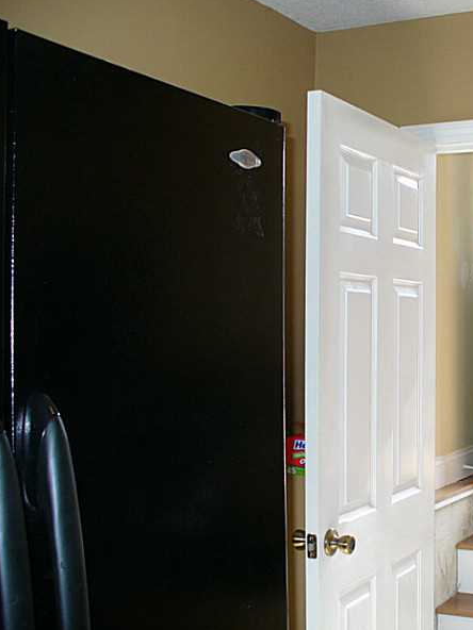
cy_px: 315
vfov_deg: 38.2
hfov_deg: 28.1
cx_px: 419
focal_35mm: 50
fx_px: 911
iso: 80
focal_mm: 6.1
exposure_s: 1/60
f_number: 2.8
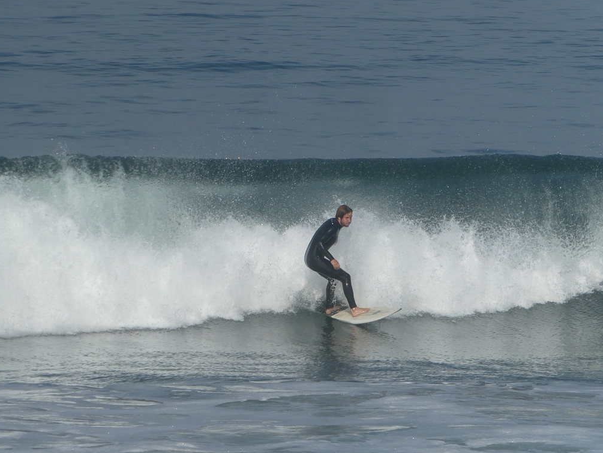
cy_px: 227
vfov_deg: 3.9
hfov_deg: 5.2
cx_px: 302
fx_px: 6620
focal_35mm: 380
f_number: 6
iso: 80
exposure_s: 1/800
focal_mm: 66.8
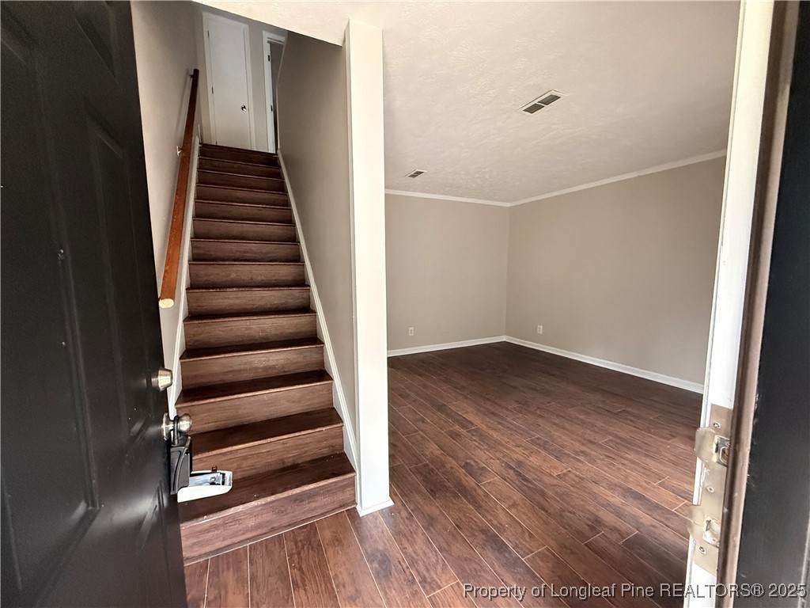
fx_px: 328
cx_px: 405
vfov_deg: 85.7
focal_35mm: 14
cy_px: 304
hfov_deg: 102.1
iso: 800
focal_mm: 2.22
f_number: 2.2
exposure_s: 1/60
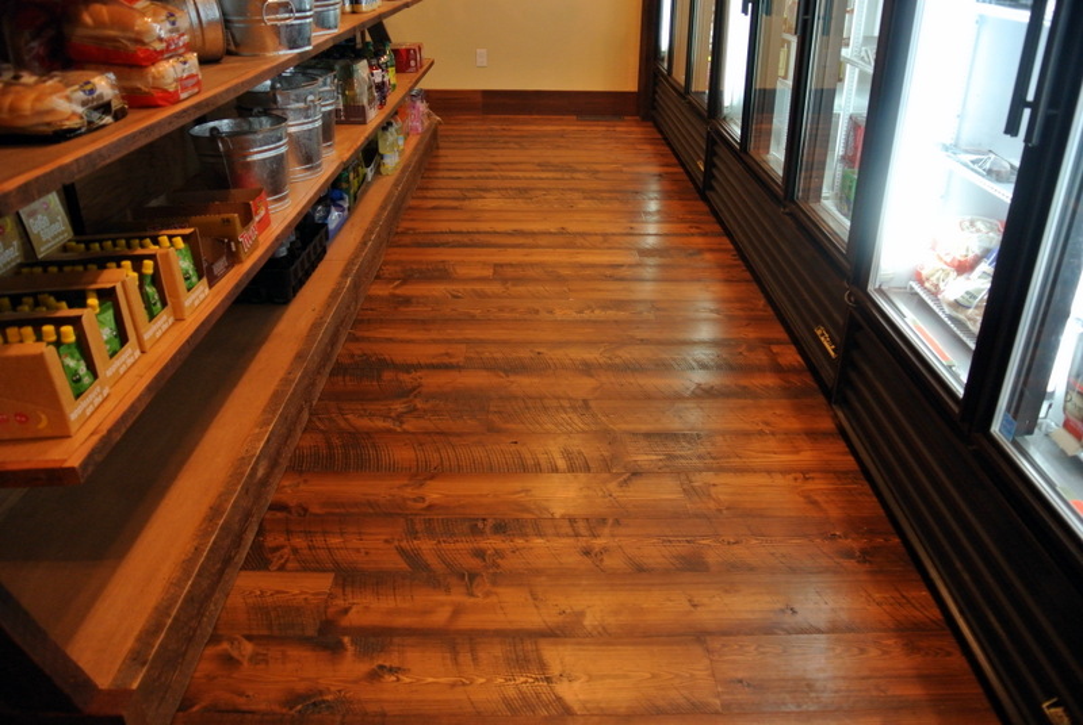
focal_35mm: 27
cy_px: 362
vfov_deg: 48.1
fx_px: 813
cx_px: 542
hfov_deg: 67.3
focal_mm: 10
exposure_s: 1/30
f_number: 3.5
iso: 500
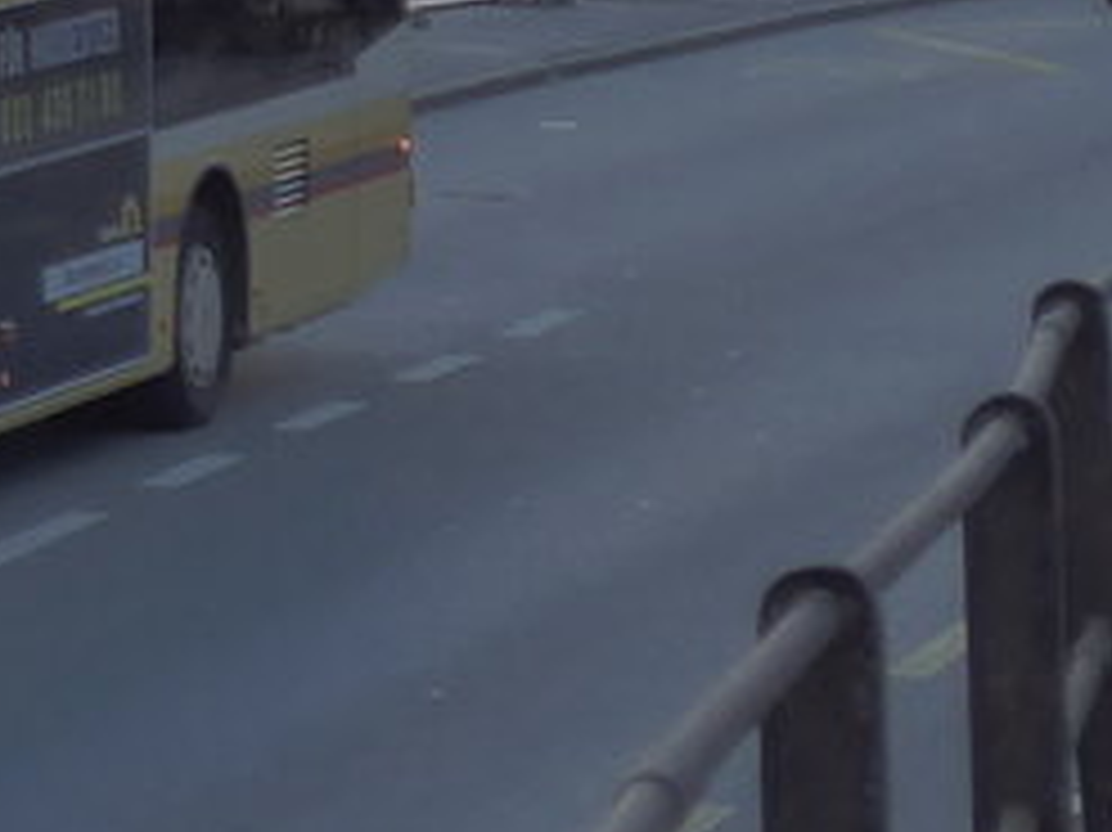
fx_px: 9665
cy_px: -432
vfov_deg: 4.9
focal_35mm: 301
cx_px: -1441
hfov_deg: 6.3
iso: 160
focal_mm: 12.7
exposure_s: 1/640
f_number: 3.7
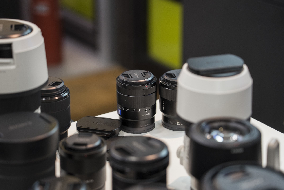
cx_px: 142
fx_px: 828
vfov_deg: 13.0
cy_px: 95
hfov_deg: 19.5
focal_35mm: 105
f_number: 4
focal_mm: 105
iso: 500
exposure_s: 1/40
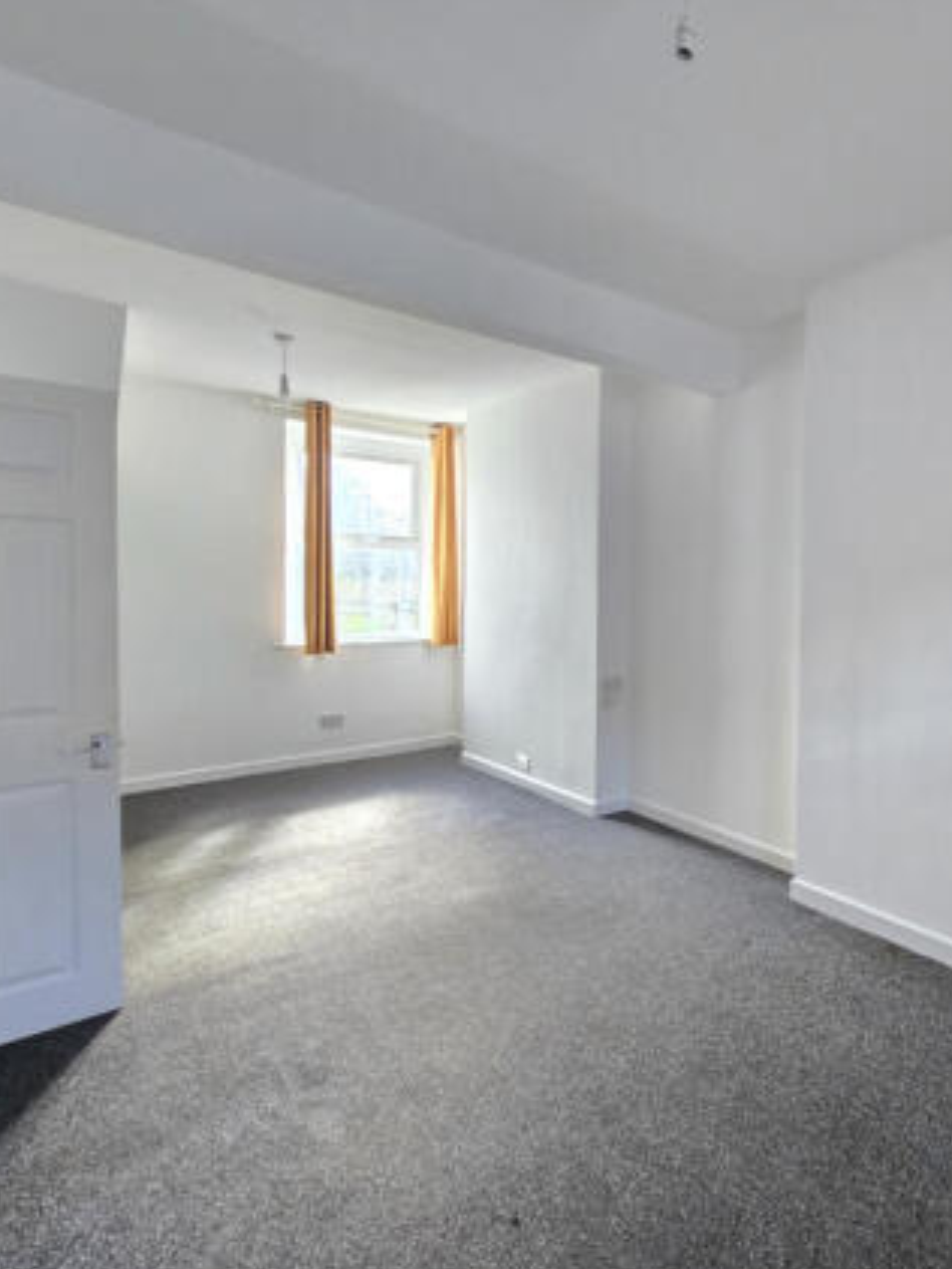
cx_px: 743
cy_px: 622
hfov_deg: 66.0
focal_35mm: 18
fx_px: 660
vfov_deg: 87.7
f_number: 2.2
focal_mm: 2.2
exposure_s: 1/50
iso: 160
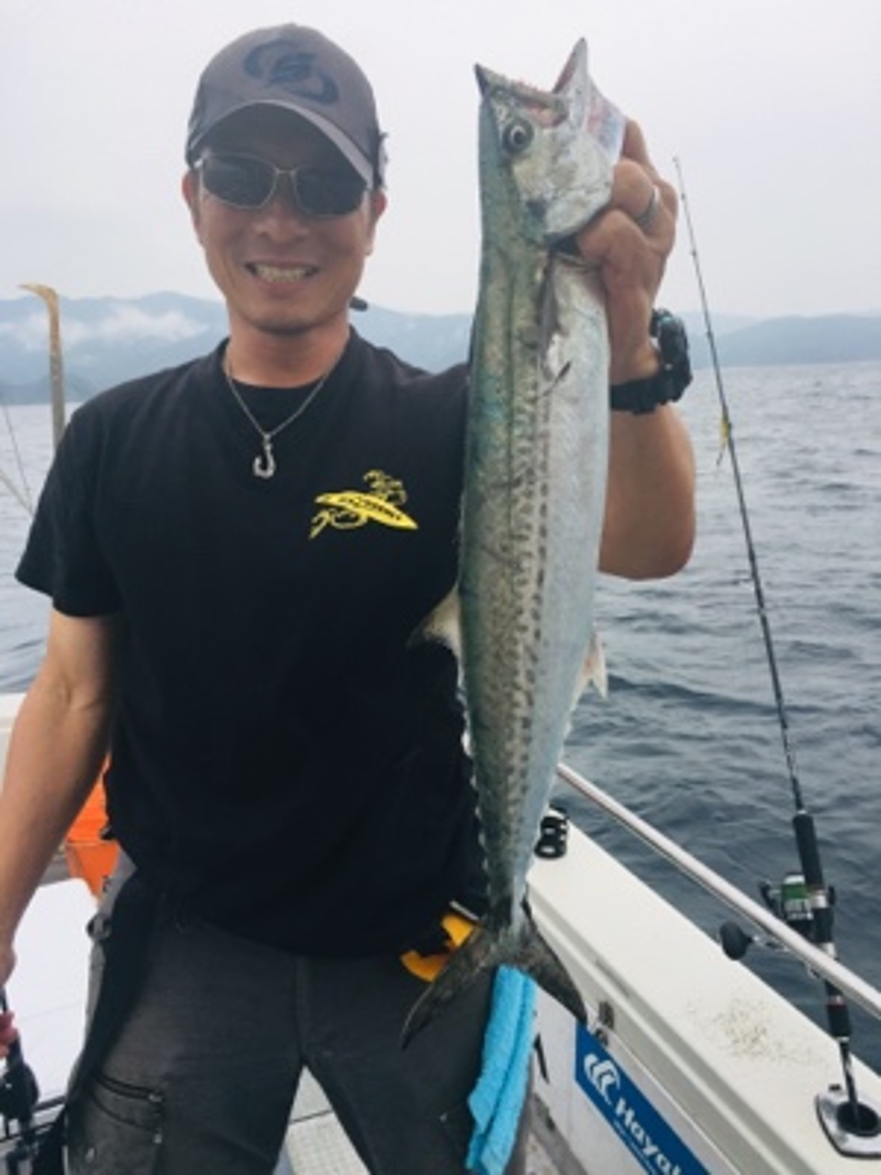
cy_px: 588
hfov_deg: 48.2
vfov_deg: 61.7
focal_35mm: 29
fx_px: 984
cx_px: 440
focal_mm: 4.15
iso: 25
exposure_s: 1/578
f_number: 2.2
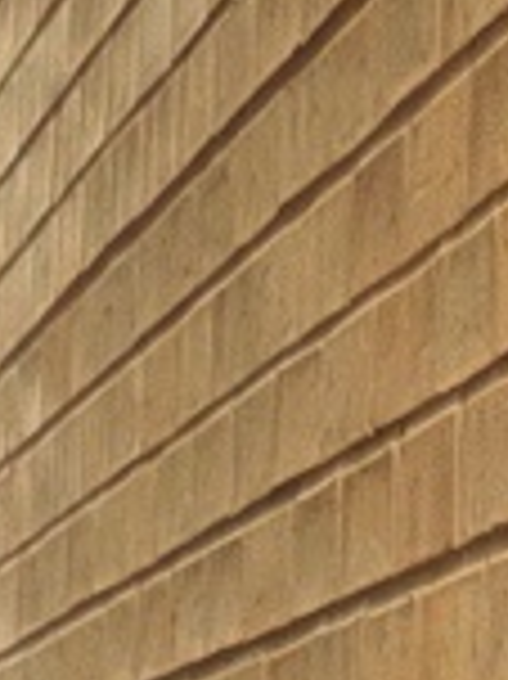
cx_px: -409
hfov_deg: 3.6
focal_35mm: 413
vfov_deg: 4.5
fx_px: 8093
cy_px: 2400
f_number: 2.4
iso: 100
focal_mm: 6
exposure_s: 1/50
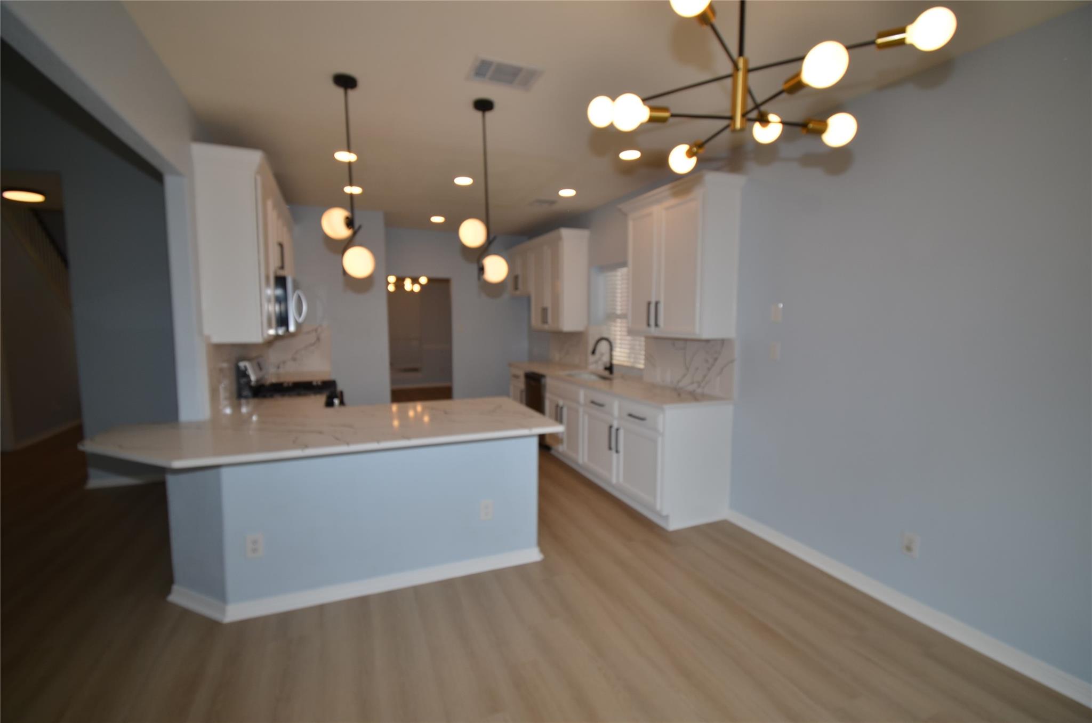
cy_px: 362
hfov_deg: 100.5
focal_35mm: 15
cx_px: 546
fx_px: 454
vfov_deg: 77.1
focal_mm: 10
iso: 180
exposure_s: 1/125
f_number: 5.6
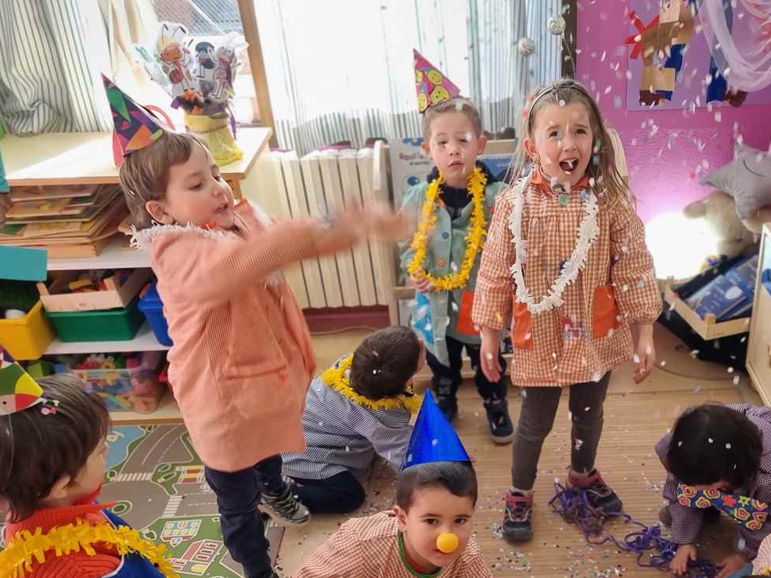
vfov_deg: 35.7
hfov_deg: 47.2
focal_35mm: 39
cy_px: 457
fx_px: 868
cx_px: 503
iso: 64
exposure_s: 1/100
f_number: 1.8
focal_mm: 6.7
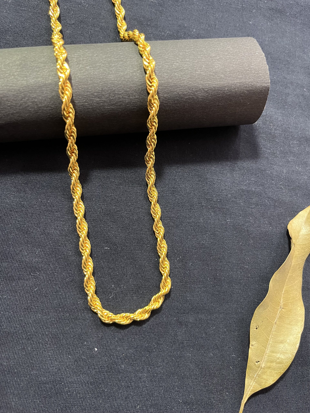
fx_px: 310
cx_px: 155
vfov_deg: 67.3
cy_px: 206
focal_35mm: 26
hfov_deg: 53.1
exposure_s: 1/33
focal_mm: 5.1
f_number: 1.6
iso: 400
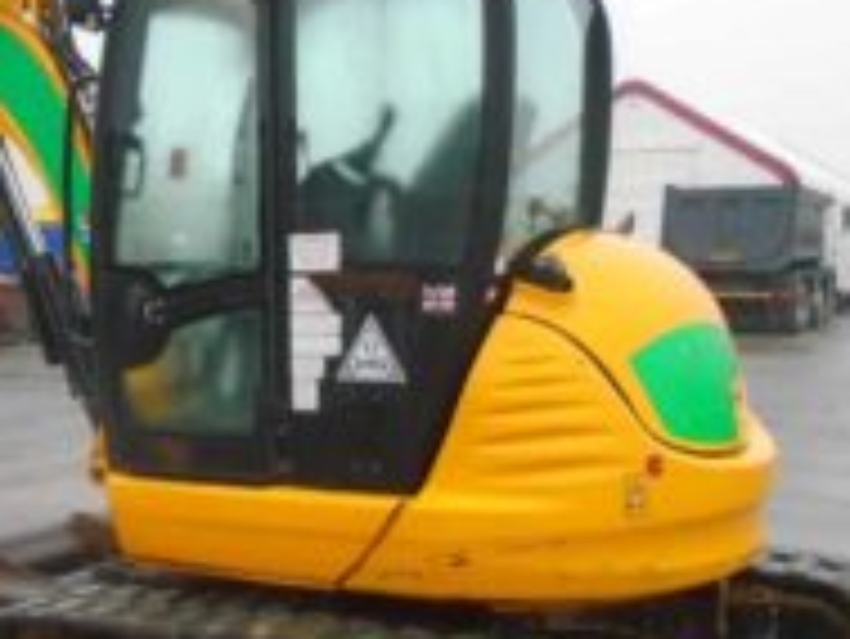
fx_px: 1351
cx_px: 207
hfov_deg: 34.2
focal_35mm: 55
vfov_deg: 26.5
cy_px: 392
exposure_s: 1/250
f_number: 3.2
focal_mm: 4.6
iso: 640
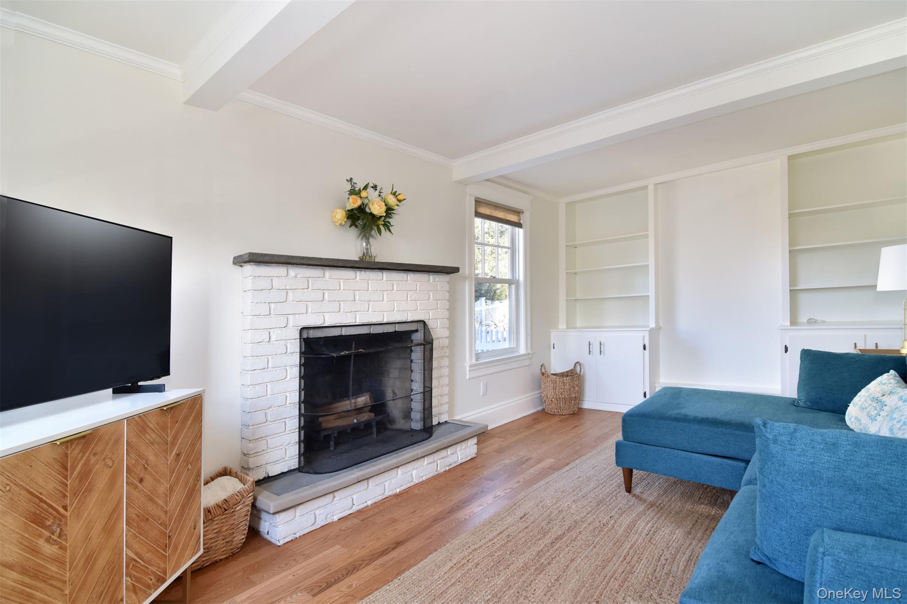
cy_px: 302
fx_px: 416
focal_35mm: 16
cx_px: 454
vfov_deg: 72.0
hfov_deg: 95.0
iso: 640
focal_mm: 11
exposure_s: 1/20
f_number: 8
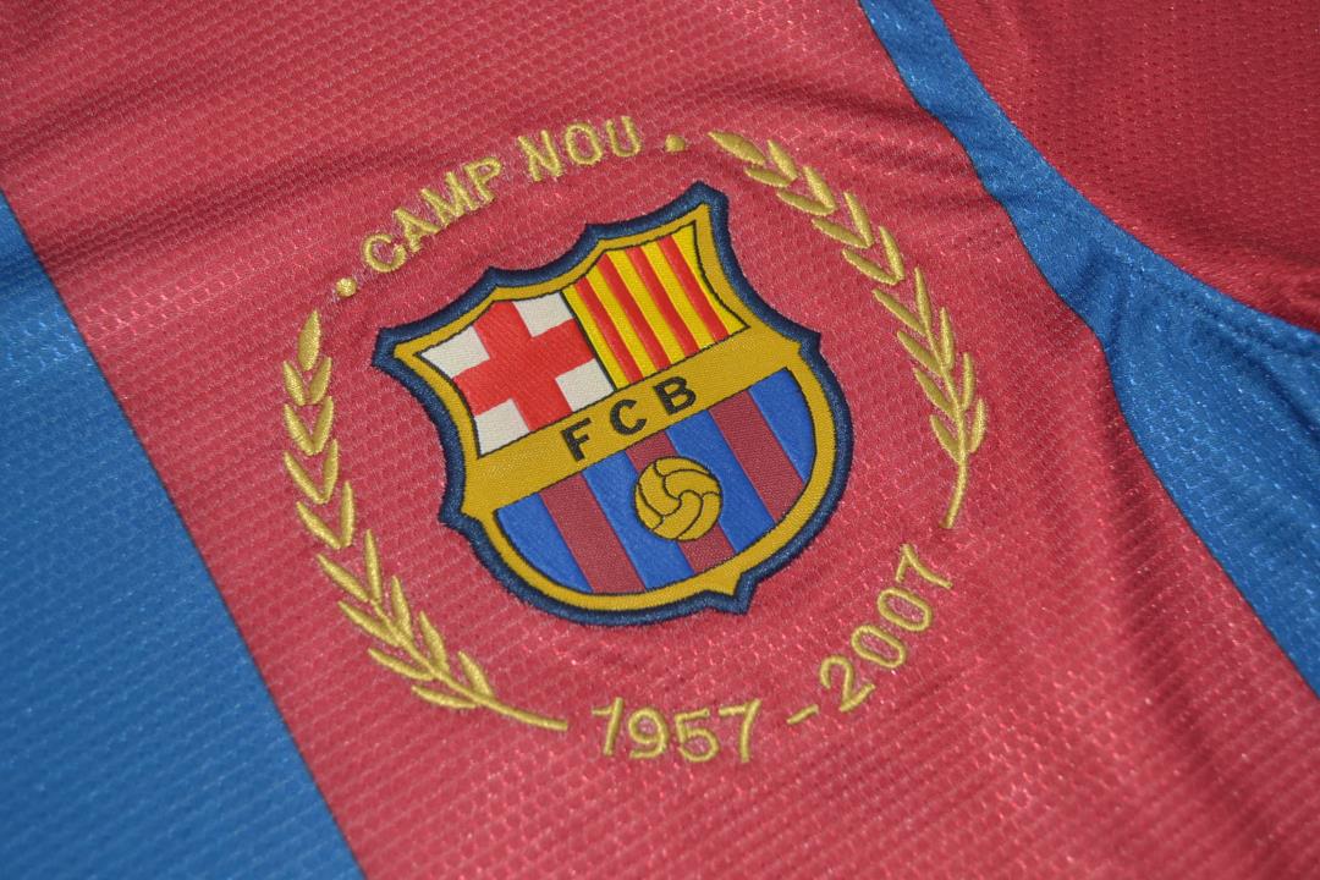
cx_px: 660
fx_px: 1760
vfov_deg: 28.1
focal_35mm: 48
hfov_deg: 41.1
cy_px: 440
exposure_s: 1/200
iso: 200
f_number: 4.8
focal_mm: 32
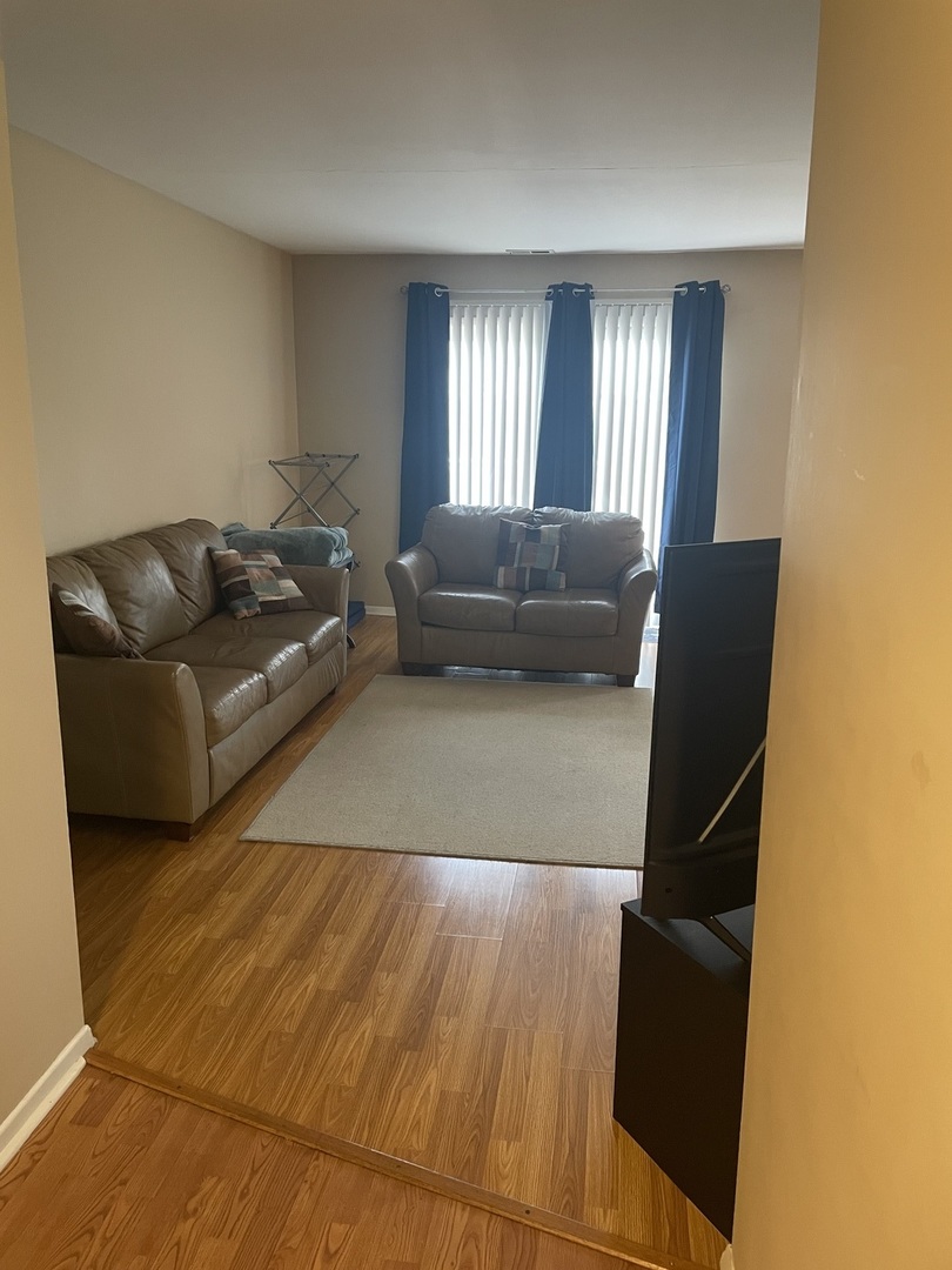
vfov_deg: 67.3
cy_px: 635
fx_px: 953
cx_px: 476
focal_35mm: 26
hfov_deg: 53.1
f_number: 1.6
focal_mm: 4.2
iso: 320
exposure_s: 1/60
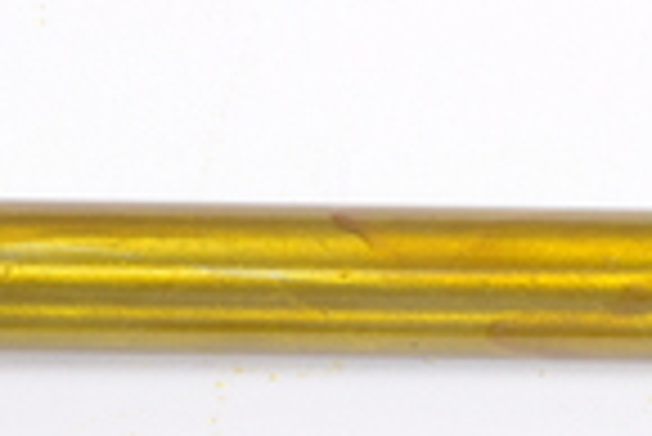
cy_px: 283
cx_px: 315
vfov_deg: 5.3
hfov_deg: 8.0
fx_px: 4677
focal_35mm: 258
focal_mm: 50
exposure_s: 1/125
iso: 200
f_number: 10
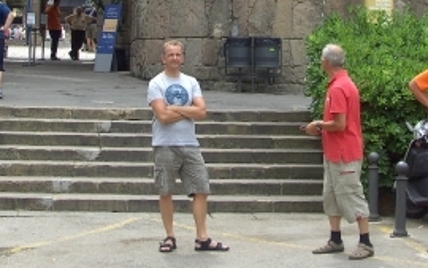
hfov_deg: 23.8
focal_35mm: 87
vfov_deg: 14.7
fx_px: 1015
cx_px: 184
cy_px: -17
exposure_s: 1/110
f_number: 4.8
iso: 64
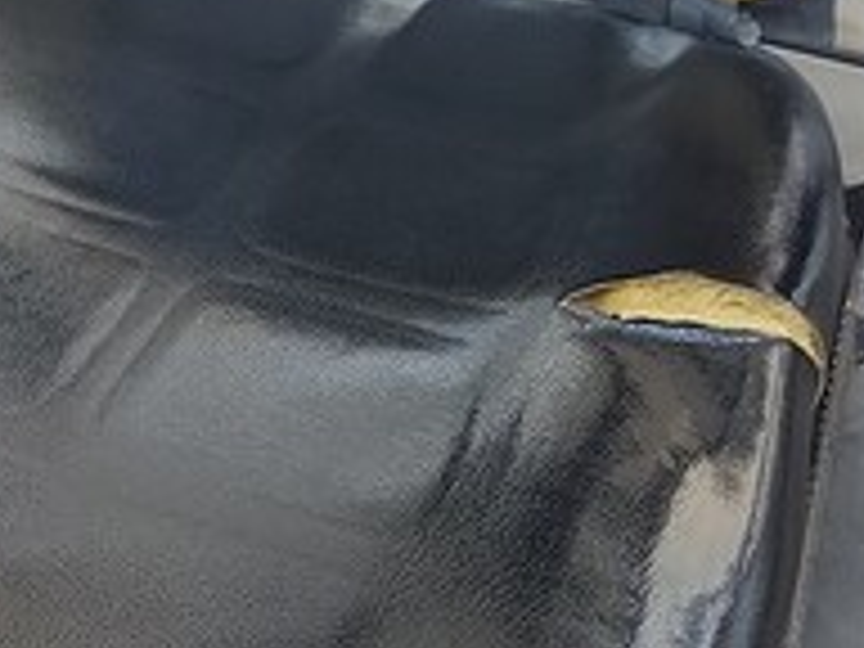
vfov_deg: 18.6
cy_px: -135
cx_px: 428
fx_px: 1872
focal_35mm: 75
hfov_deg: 26.0
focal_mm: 5.23
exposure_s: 1/33
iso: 200
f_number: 1.8
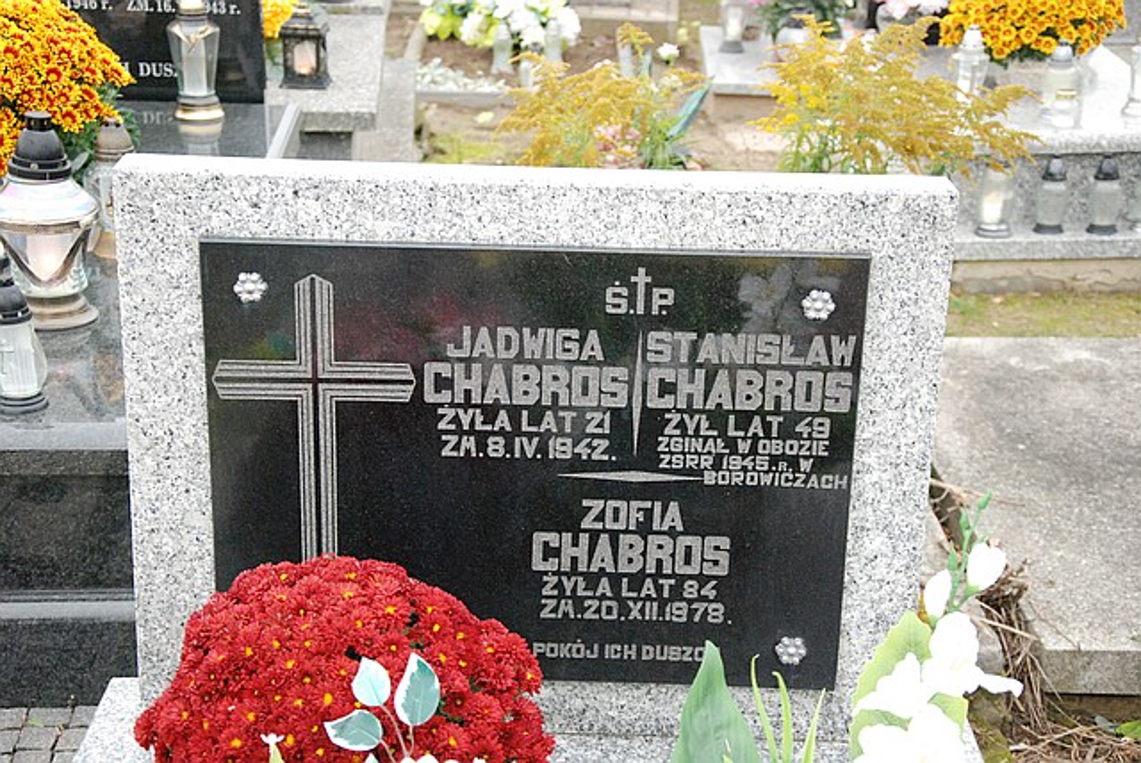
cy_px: 382
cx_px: 570
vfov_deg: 22.7
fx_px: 1903
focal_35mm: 60
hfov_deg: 33.4
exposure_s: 1/125
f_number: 4.8
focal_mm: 40
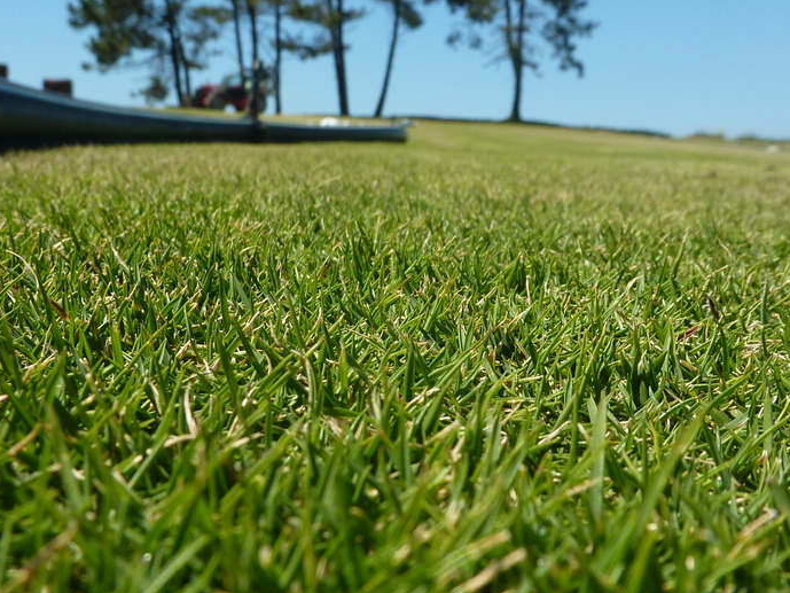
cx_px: 432
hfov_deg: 43.8
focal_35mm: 43
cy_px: 307
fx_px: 982
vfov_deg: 33.6
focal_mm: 4.4
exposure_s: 1/400
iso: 80
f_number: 5
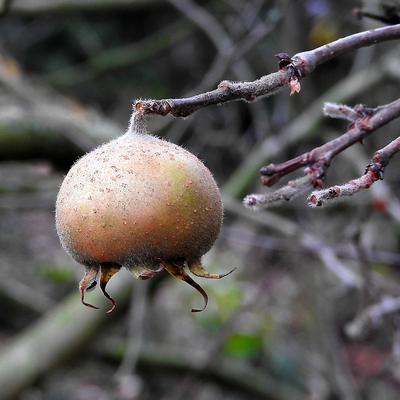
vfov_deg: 8.2
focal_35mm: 213
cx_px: 166
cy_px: 200
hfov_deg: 8.2
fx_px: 2785
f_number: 5.3
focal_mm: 32.2
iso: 800
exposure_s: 1/100
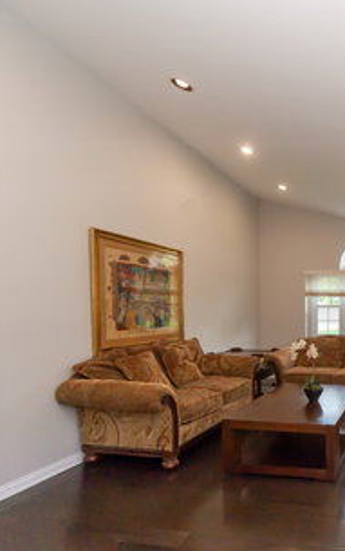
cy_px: 281
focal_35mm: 24
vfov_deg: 74.8
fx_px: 361
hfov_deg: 43.5
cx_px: 349
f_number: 8
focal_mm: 15
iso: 200
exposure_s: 1/160
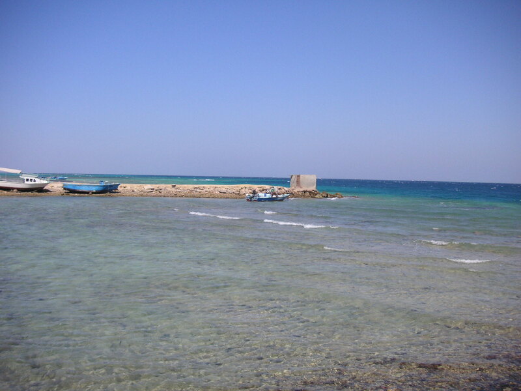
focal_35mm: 37
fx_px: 557
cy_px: 196
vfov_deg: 38.7
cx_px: 260
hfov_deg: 50.1
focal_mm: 6.1
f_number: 6.7
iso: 50
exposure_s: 1/250
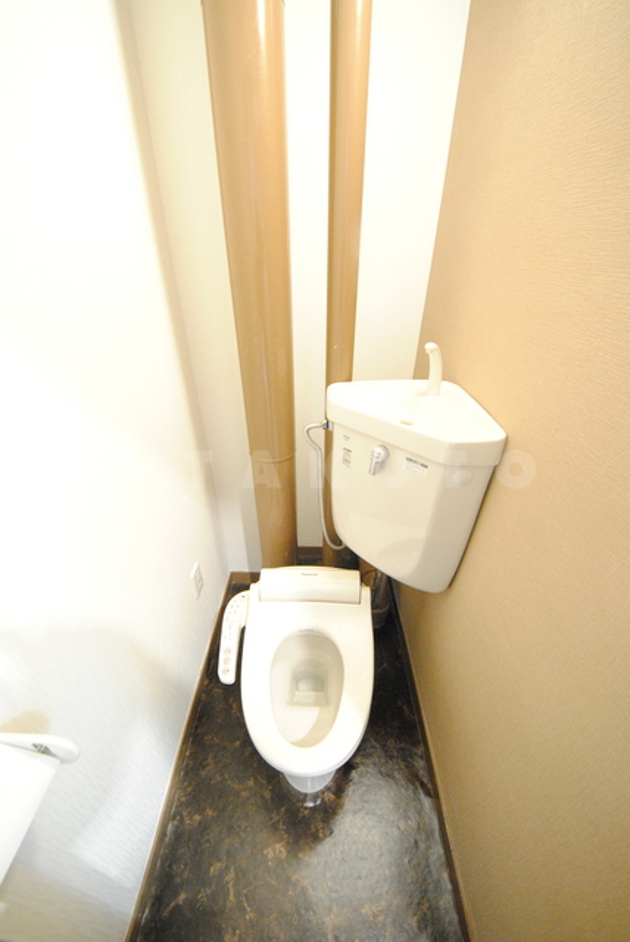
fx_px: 314
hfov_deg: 90.1
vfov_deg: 112.6
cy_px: 471
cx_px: 315
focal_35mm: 12
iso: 1600
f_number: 4.5
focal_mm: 8
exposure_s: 1/10
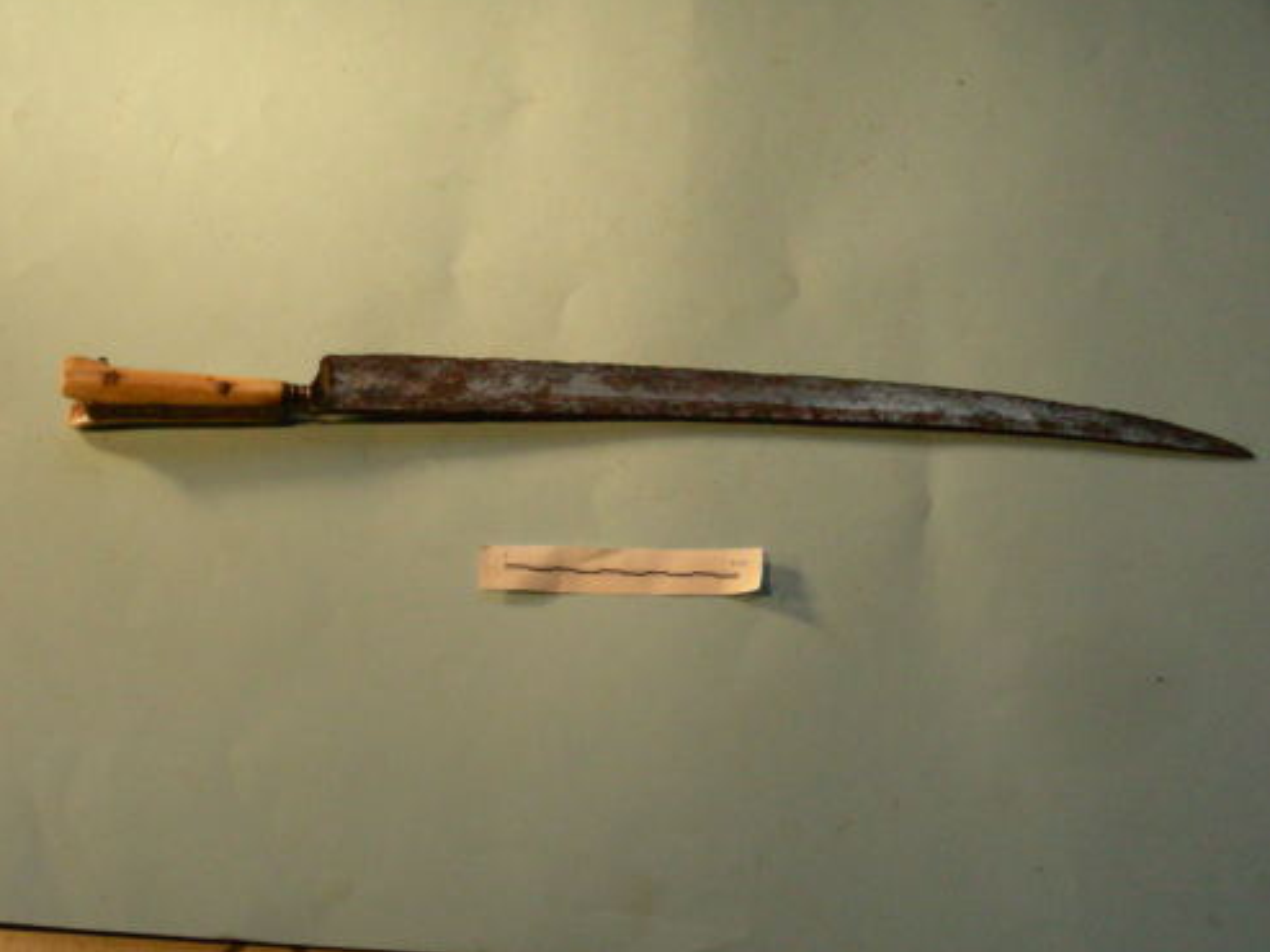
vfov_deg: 20.7
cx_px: 636
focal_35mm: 71
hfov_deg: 27.4
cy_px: 472
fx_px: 2605
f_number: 4
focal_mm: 11.7
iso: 400
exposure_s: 1/375
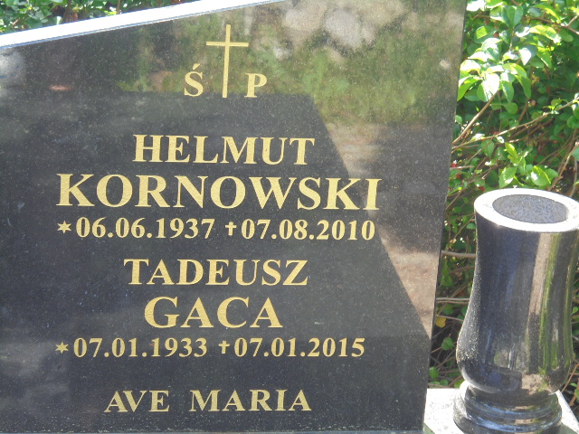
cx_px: 290
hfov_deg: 18.4
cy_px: 217
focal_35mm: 107
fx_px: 1790
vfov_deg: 13.8
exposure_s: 1/30
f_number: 5.1
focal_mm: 19.2
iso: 100
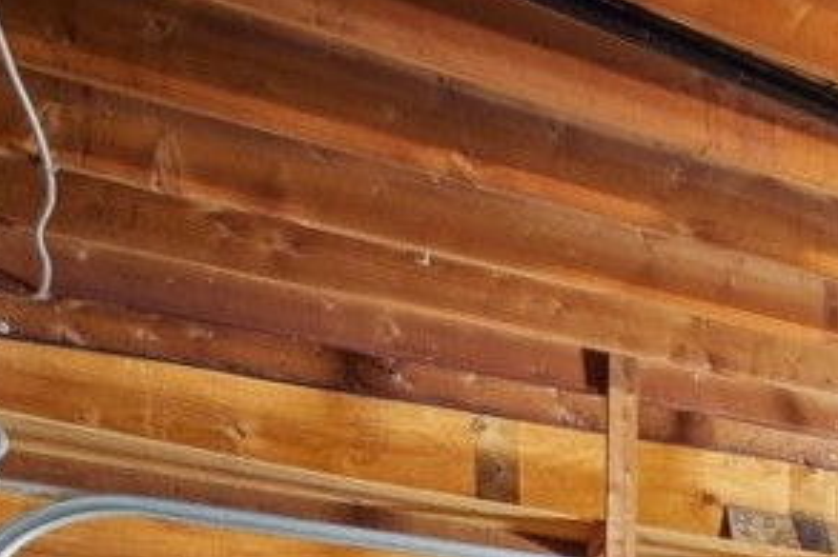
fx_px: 1140
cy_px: 868
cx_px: 1216
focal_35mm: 49
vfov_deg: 22.0
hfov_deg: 28.5
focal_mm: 9
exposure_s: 3
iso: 320
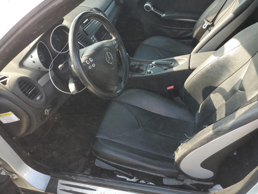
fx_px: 194
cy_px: 97
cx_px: 129
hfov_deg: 67.3
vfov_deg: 53.1
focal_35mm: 26
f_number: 1.5
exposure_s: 1/256
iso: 50
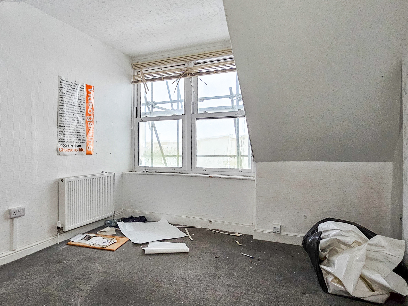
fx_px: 248
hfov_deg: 78.1
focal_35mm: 21
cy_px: 144
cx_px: 164
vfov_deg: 63.4
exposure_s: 1/35
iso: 400
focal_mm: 2.2
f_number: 2.2
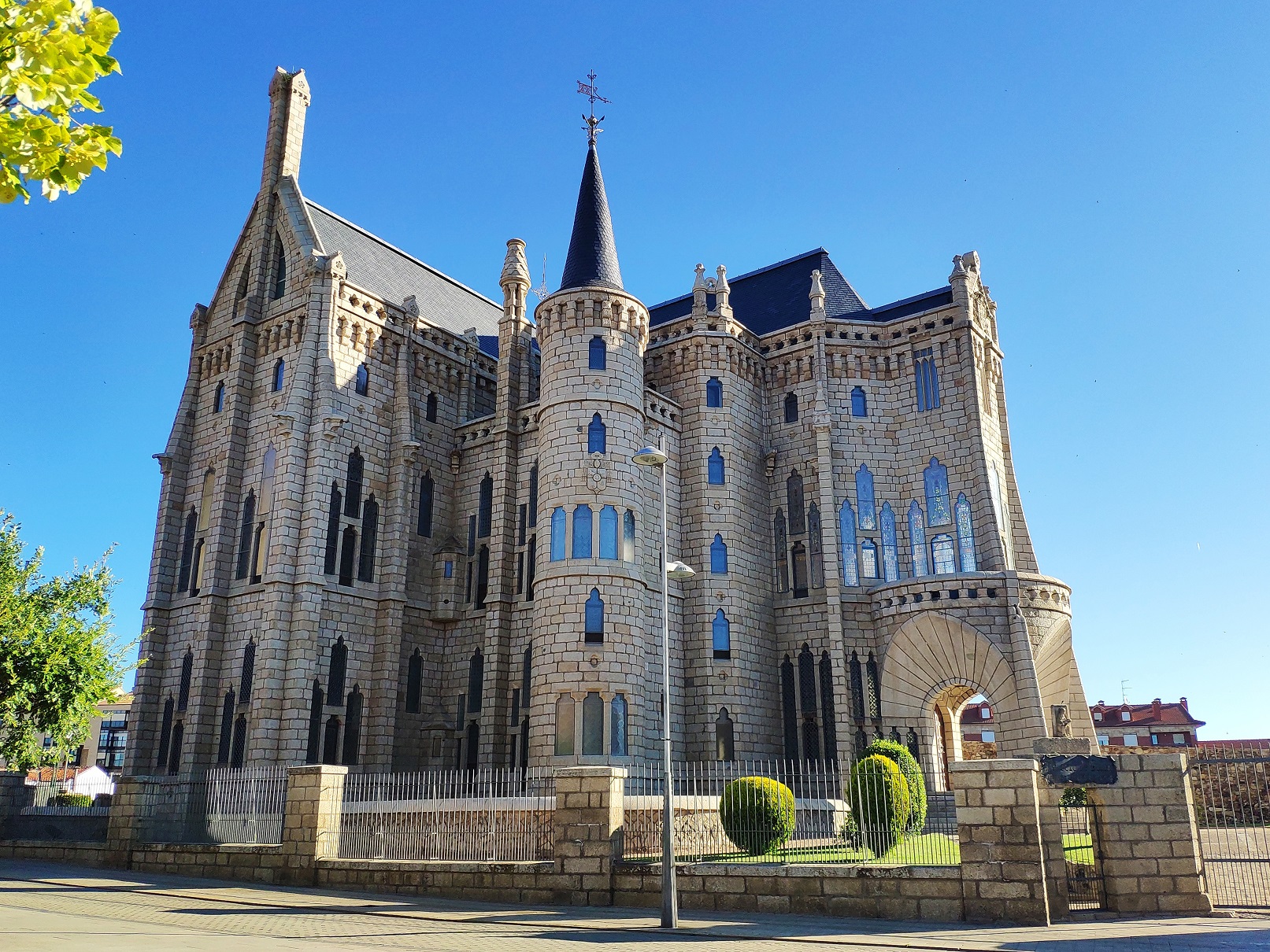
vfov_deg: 63.5
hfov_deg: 79.0
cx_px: 635
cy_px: 476
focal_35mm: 21
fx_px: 771
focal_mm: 4.22
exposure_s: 1/1392
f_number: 1.8
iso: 100
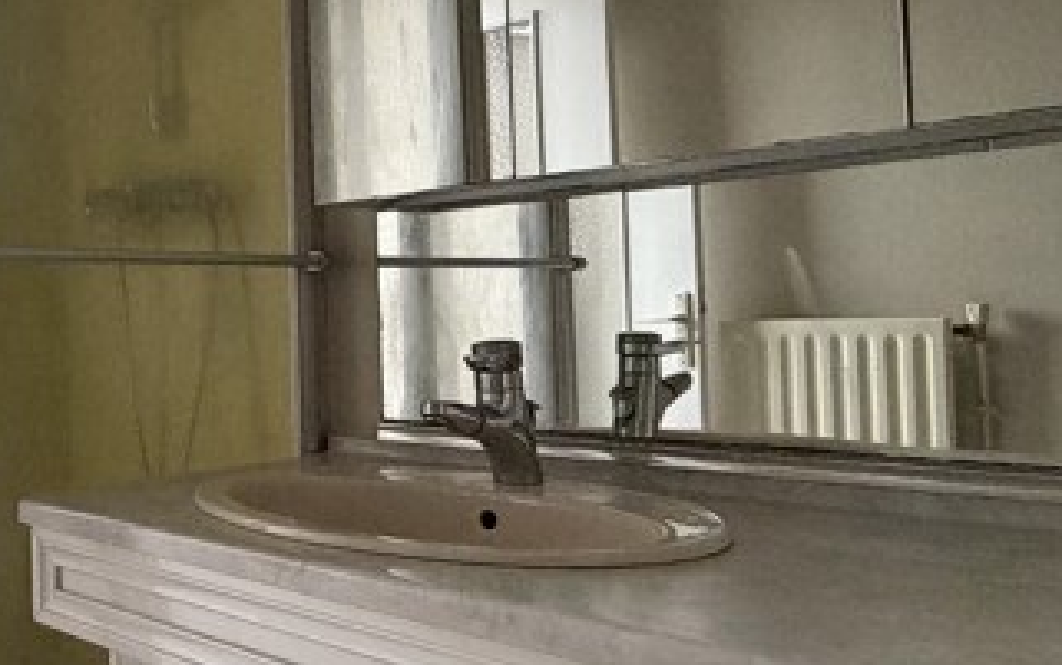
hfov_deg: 48.1
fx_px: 1071
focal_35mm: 37
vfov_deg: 34.4
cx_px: 139
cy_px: 285
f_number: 2.2
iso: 320
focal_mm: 2.22
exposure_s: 1/68
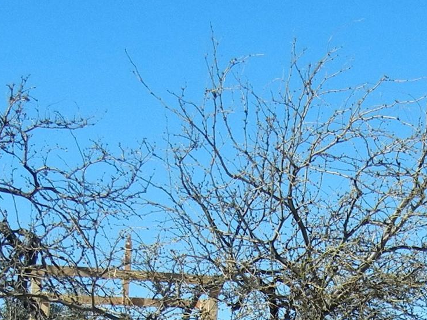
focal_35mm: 122
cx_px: 399
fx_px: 1504
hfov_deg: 15.9
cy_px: 562
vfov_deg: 11.3
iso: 160
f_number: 7
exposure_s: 1/374
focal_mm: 5.4
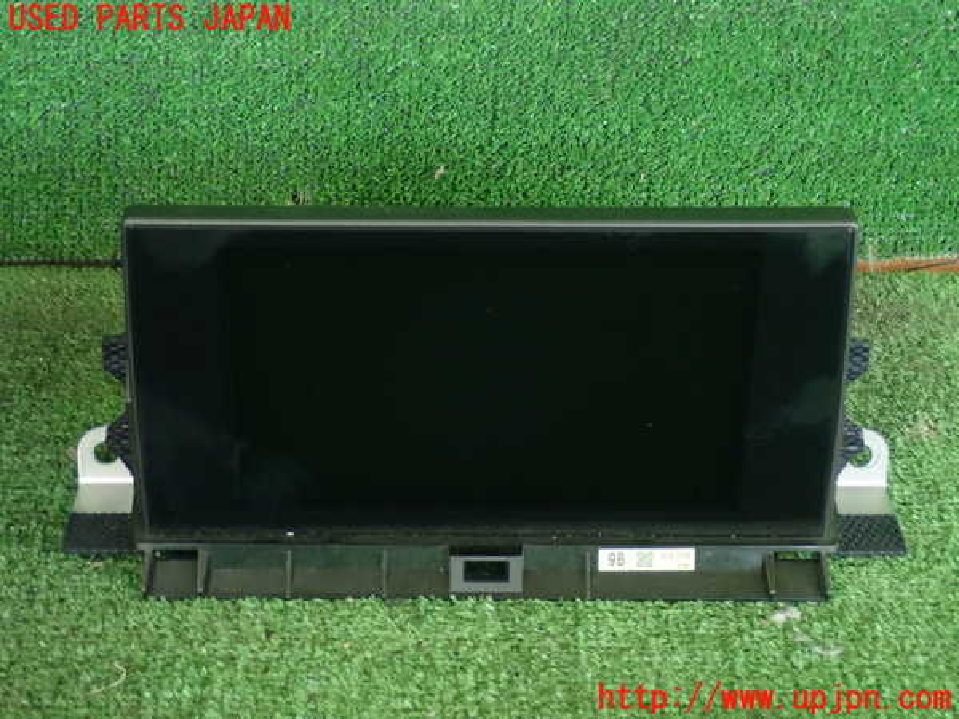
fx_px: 1939
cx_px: 480
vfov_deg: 21.0
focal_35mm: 70
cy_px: 360
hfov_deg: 27.8
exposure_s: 1/60
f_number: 4
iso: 800
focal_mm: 12.6
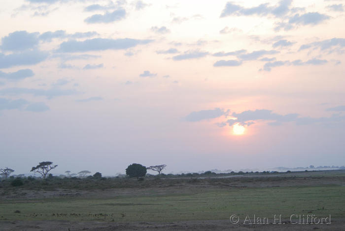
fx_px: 1151
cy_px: 116
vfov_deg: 11.4
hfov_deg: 17.0
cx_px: 172
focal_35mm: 120
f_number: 4.5
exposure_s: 1/100
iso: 250
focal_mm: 80
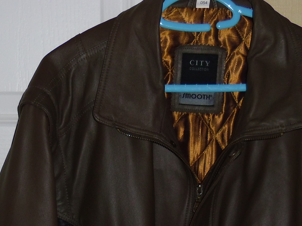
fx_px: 698
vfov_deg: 17.7
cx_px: 111
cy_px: 259
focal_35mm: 80
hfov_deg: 24.3
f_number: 3.3
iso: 80
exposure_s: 1/45
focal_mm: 5.6
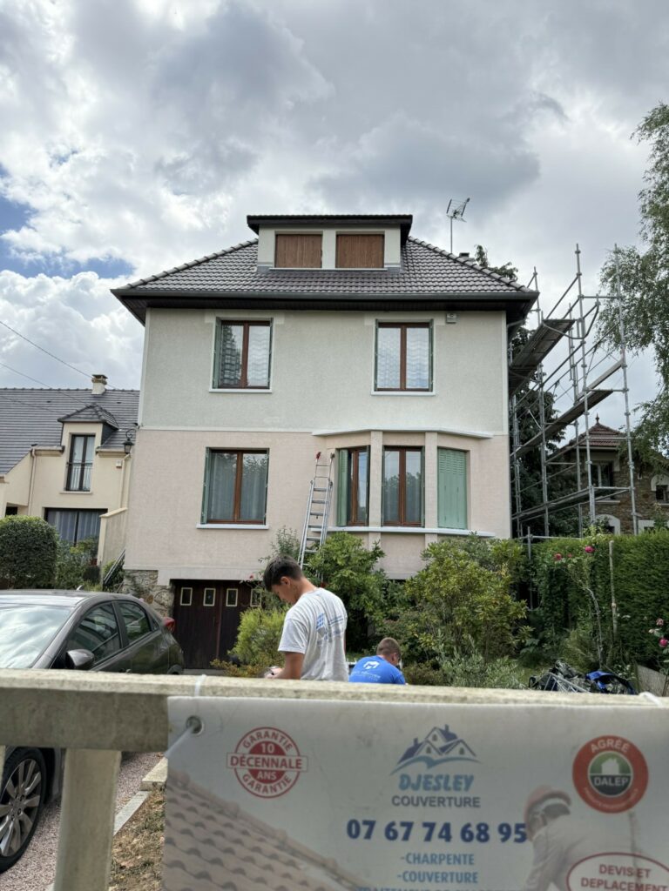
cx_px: 334
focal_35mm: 24
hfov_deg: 56.8
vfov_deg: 71.6
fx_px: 618
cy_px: 446
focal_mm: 6.76
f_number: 1.78
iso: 80
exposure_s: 1/4405
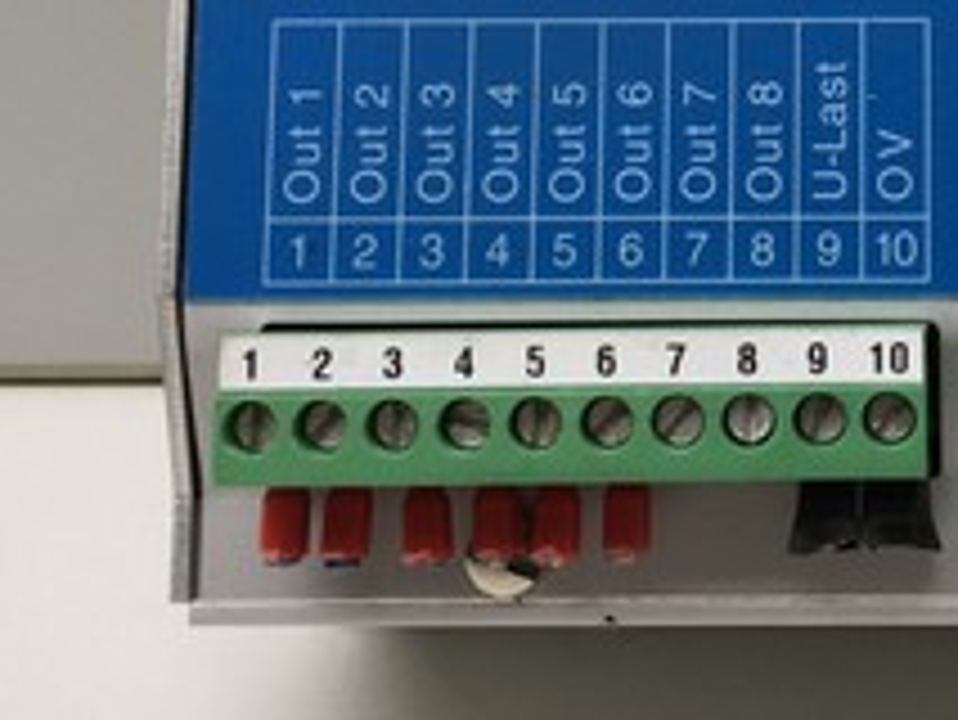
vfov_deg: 20.8
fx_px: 1883
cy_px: -20
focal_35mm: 68
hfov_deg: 26.9
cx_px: 962
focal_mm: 4.15
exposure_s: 1/100
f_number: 2.2
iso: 40
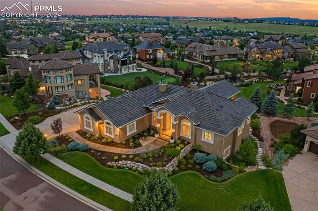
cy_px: 106
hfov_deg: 65.5
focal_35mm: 28
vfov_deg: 46.3
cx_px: 159
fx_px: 247
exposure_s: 1/10
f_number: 2.8
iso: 500
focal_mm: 10.26
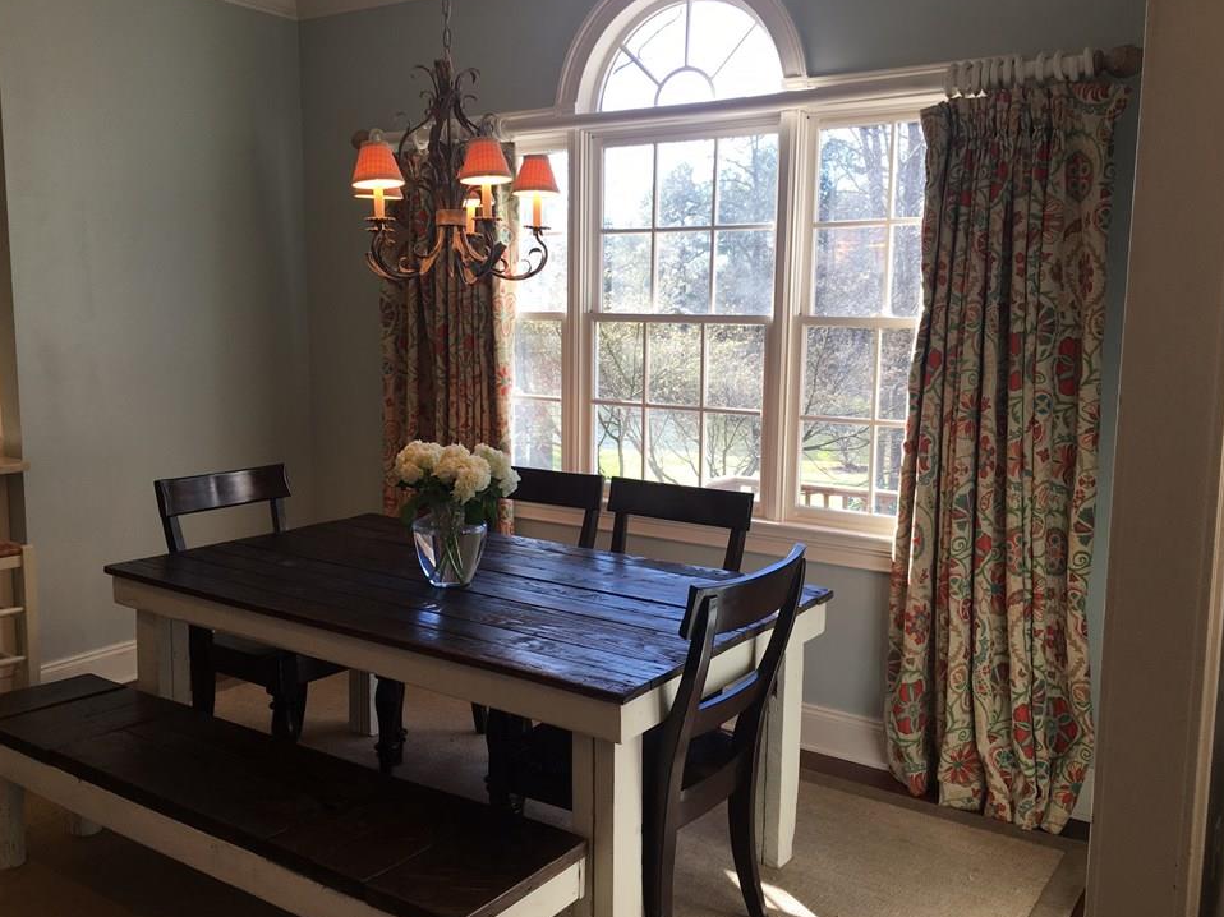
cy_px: 456
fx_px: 1096
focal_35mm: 31
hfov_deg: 58.4
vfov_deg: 45.4
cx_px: 603
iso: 25
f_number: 2.2
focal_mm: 4.15
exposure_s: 1/60
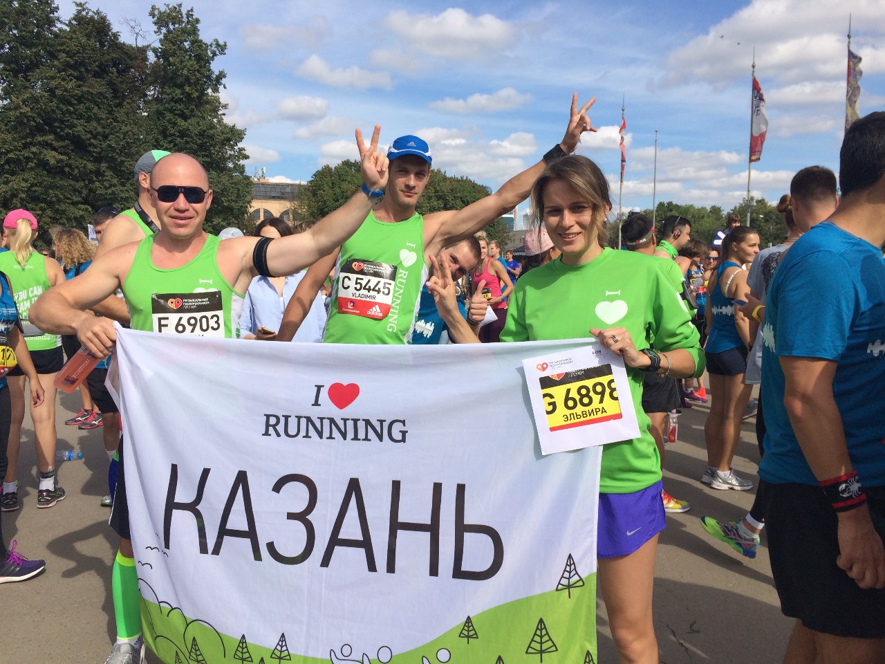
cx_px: 442
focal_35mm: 29
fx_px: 741
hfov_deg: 61.7
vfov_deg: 48.2
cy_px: 332
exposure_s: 1/2160
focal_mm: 4.15
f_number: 2.2
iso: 32
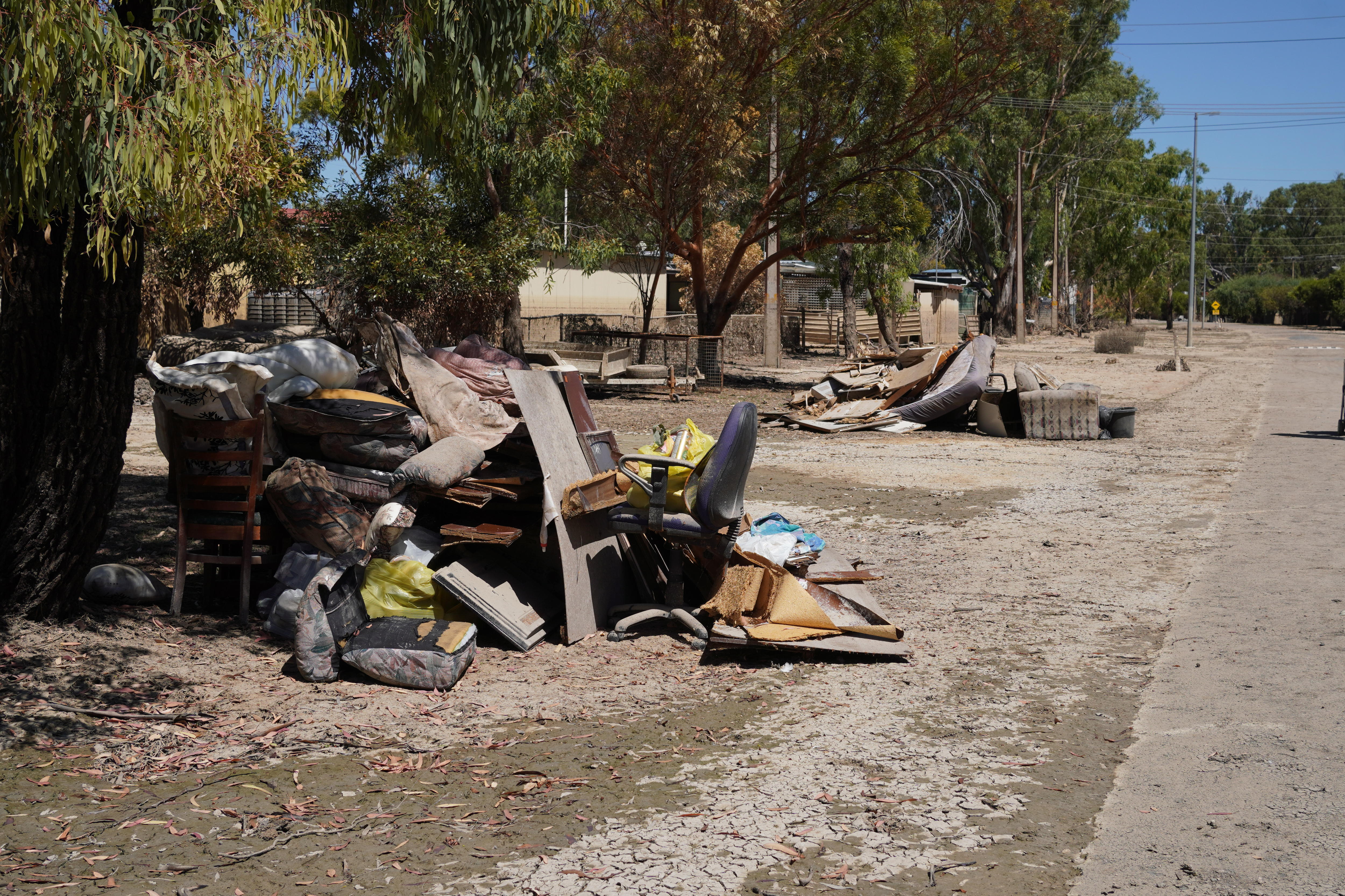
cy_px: 448
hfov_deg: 37.9
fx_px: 1961
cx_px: 672
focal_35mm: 52
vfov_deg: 25.8
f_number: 8
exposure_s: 1/500
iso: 100
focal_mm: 35
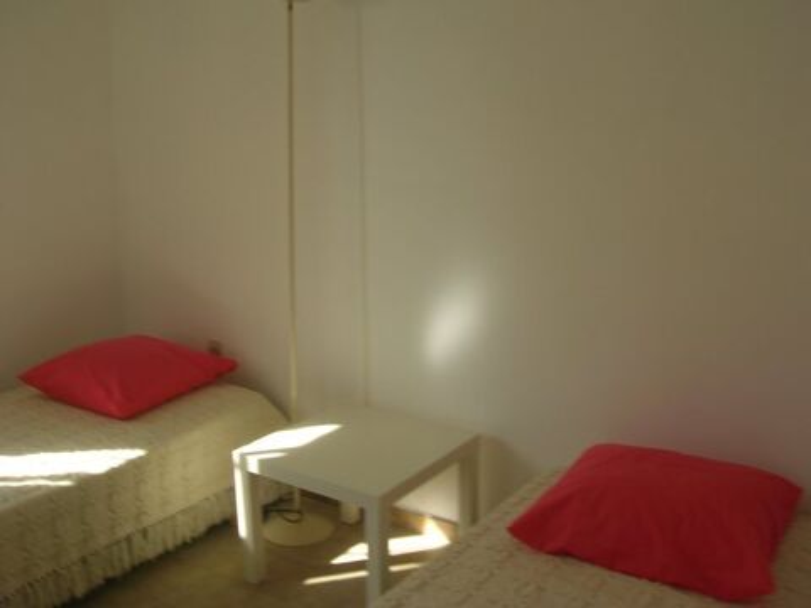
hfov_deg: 54.0
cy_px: 304
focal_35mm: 34
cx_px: 406
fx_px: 797
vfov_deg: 41.8
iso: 50
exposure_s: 1/27.4
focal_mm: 5.7
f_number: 4.9
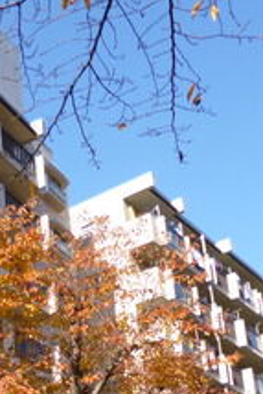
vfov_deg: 27.2
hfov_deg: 18.6
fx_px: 766
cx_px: -37
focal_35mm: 70
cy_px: 394
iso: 100
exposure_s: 1/640
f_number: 2.5
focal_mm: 4.3
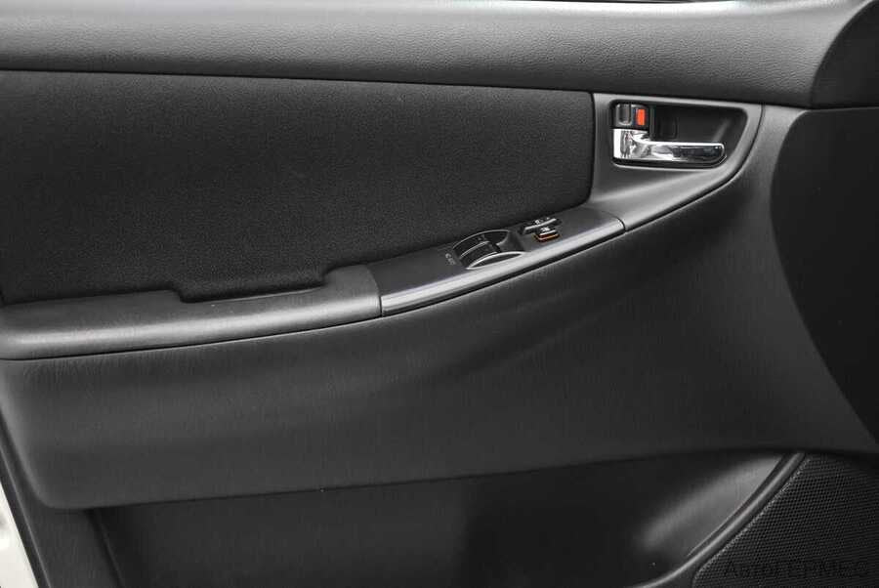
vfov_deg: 29.0
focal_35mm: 46
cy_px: 294
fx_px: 1136
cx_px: 440
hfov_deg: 42.3
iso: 2500
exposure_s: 1/50
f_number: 4.2
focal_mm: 31
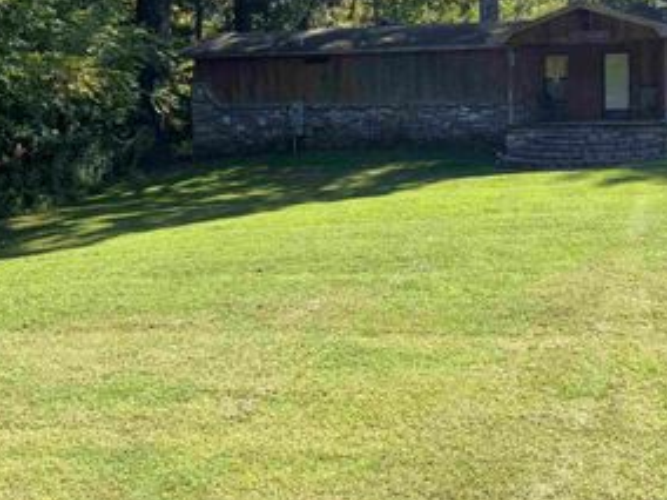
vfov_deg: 28.1
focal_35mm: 51
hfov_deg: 36.8
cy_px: 112
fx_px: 983
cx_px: 479
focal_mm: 3
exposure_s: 1/657
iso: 16
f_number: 1.8
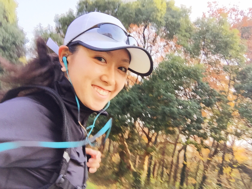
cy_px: 94
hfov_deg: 58.4
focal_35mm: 31
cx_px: 126
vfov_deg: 45.4
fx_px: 226
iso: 32
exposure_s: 1/125
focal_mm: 2.65
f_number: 2.2
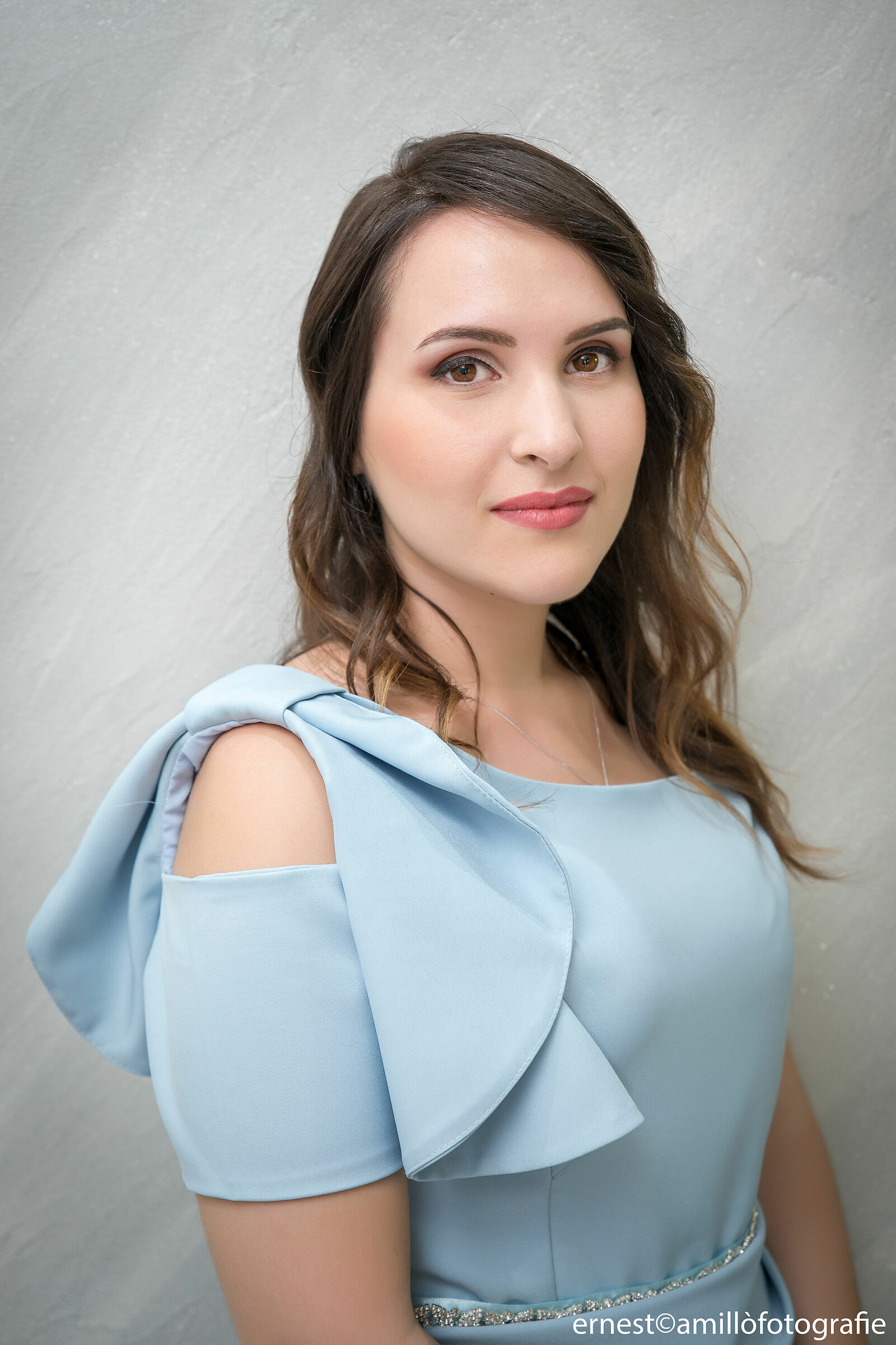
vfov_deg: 29.7
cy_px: 672
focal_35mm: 68
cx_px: 448
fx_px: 2538
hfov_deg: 20.0
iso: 500
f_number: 4.5
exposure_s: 1/60
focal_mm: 68
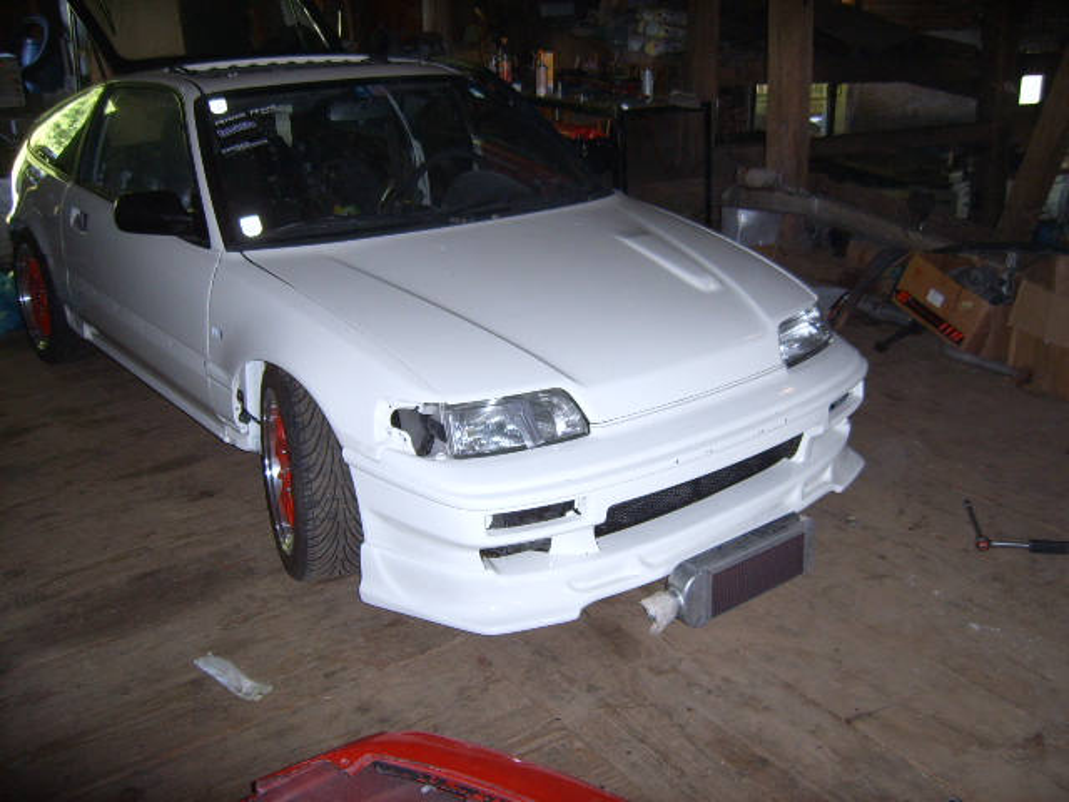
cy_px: 401
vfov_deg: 40.7
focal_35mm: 35
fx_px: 1081
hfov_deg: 52.6
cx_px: 534
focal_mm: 5.8
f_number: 2.8
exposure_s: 1/30
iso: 69
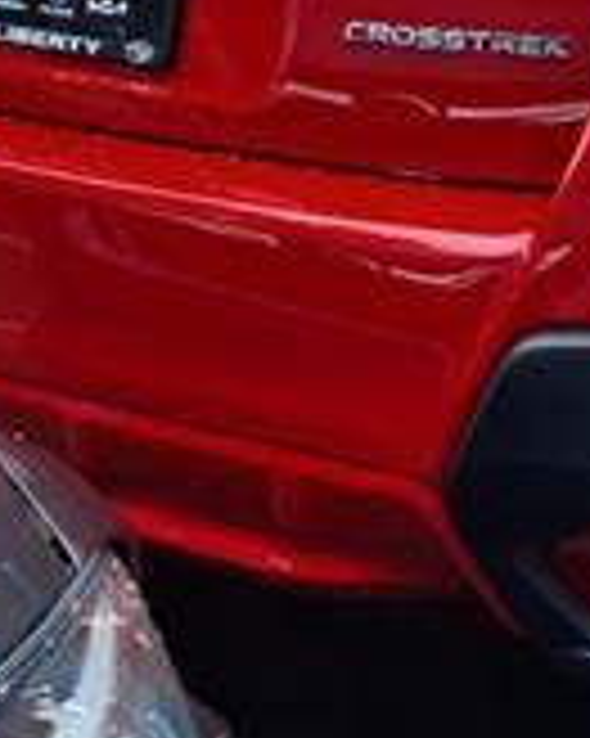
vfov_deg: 18.0
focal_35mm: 103
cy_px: -54
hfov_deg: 14.4
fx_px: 2250
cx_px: 730
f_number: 1.9
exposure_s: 1/1667
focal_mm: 3.58
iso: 40
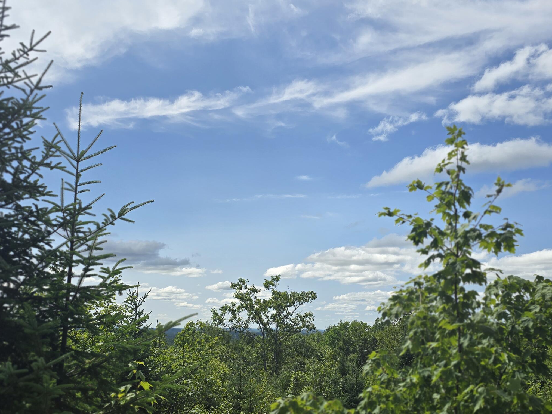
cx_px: 254
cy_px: 237
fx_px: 542
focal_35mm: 34
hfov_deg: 53.9
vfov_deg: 41.7
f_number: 1.7
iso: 12
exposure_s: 1/1384
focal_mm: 6.3
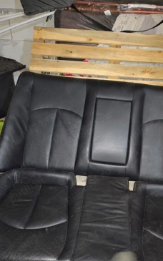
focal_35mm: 29
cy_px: 138
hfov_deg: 42.7
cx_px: 102
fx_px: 207
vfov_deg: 64.6
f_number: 1.7
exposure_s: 1/27.4
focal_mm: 4.71
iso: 1600
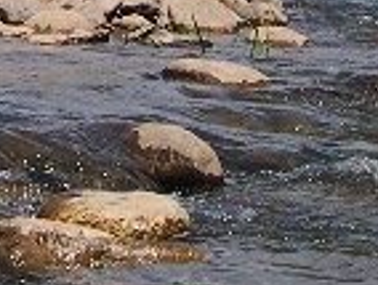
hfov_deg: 9.2
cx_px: 40
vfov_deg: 6.8
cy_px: -221
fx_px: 2341
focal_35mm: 214
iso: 100
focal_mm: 8
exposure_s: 1/250
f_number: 7.6
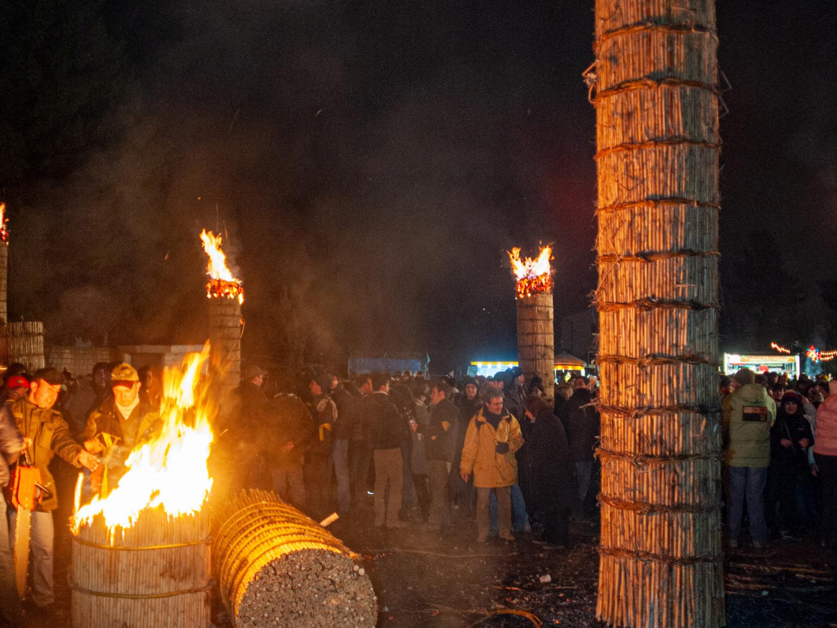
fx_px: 1233
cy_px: 299
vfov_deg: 28.6
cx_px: 417
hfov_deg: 37.5
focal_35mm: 51
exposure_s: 1/30
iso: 1600
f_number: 2.8
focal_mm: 35
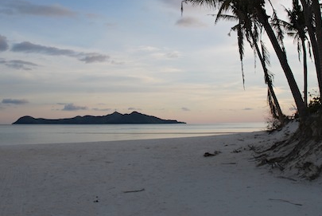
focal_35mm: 40
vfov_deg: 33.2
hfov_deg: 48.4
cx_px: 162
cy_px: 72
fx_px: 358
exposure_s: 1/160
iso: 100
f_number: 6.3
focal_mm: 18
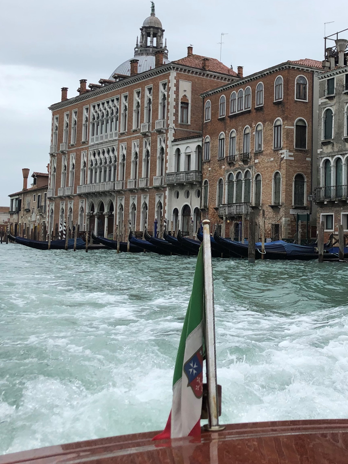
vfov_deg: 39.5
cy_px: 191
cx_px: 273
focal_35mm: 48
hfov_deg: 29.6
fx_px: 643
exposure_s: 1/527
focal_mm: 4
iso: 20
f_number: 1.8
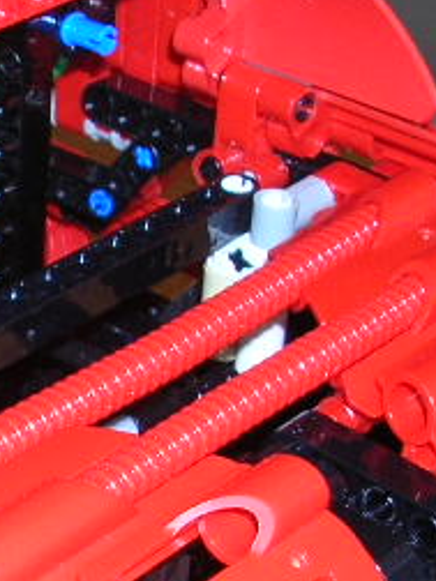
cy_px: 489
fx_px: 2385
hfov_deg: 10.1
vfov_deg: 13.8
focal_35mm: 142
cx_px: -217
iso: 50
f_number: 2.8
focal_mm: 5.8
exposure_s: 1/60.1
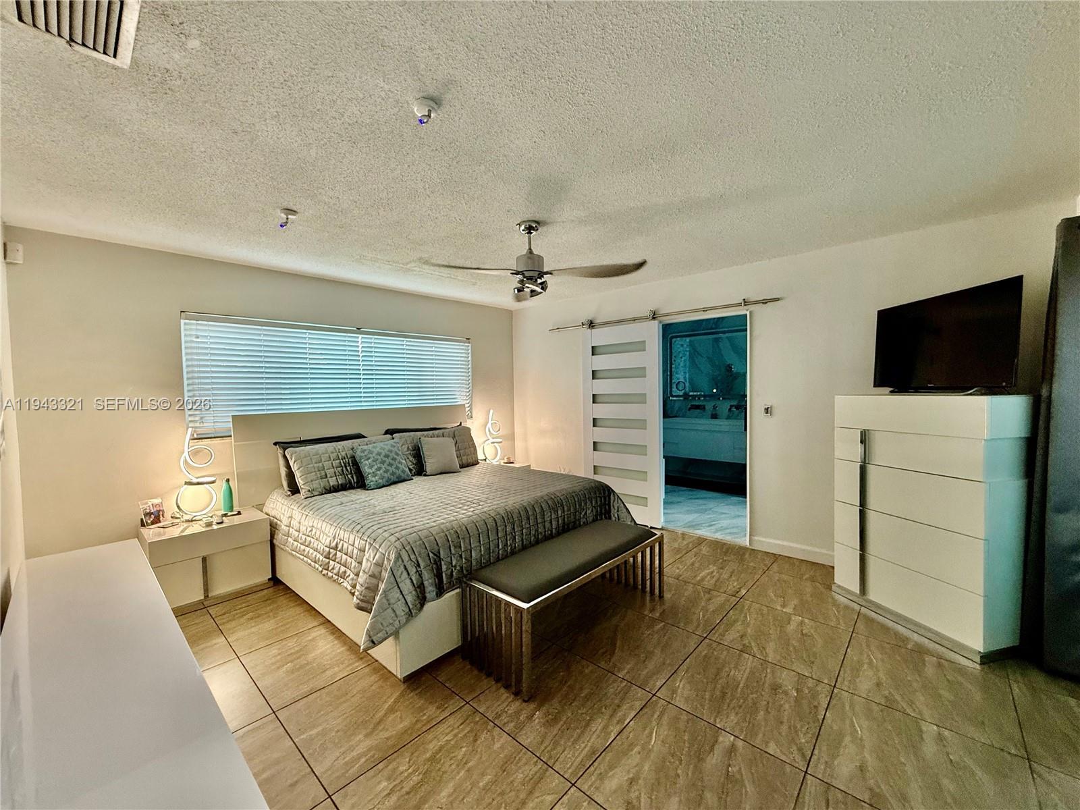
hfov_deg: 102.1
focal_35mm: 14
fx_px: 437
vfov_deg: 85.7
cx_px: 540
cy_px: 405
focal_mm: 2.22
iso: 200
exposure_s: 1/60
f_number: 2.2
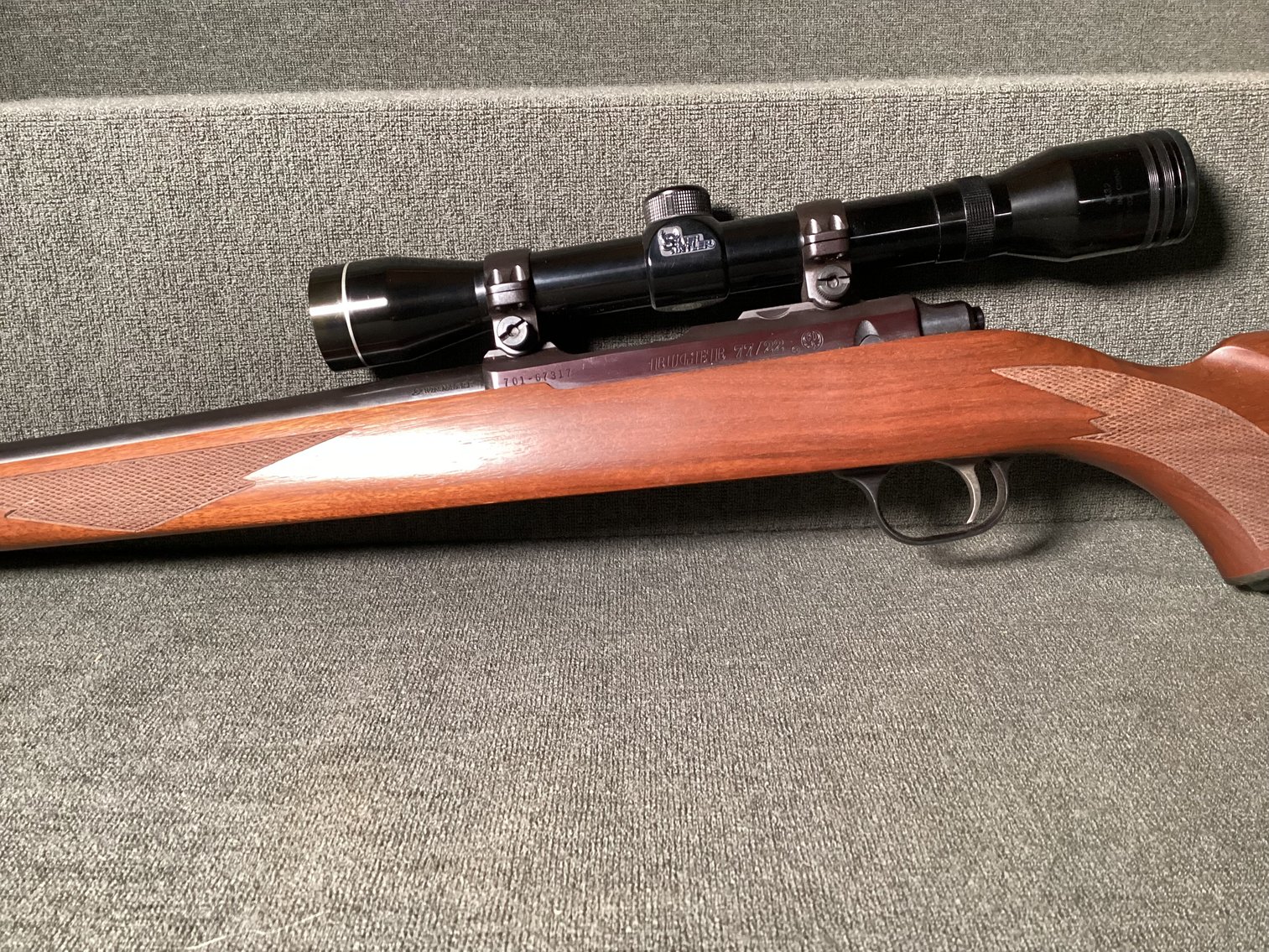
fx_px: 1137
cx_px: 634
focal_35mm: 31
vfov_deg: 45.4
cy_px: 476
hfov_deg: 58.3
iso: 400
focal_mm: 3.3
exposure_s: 1/50
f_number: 2.4
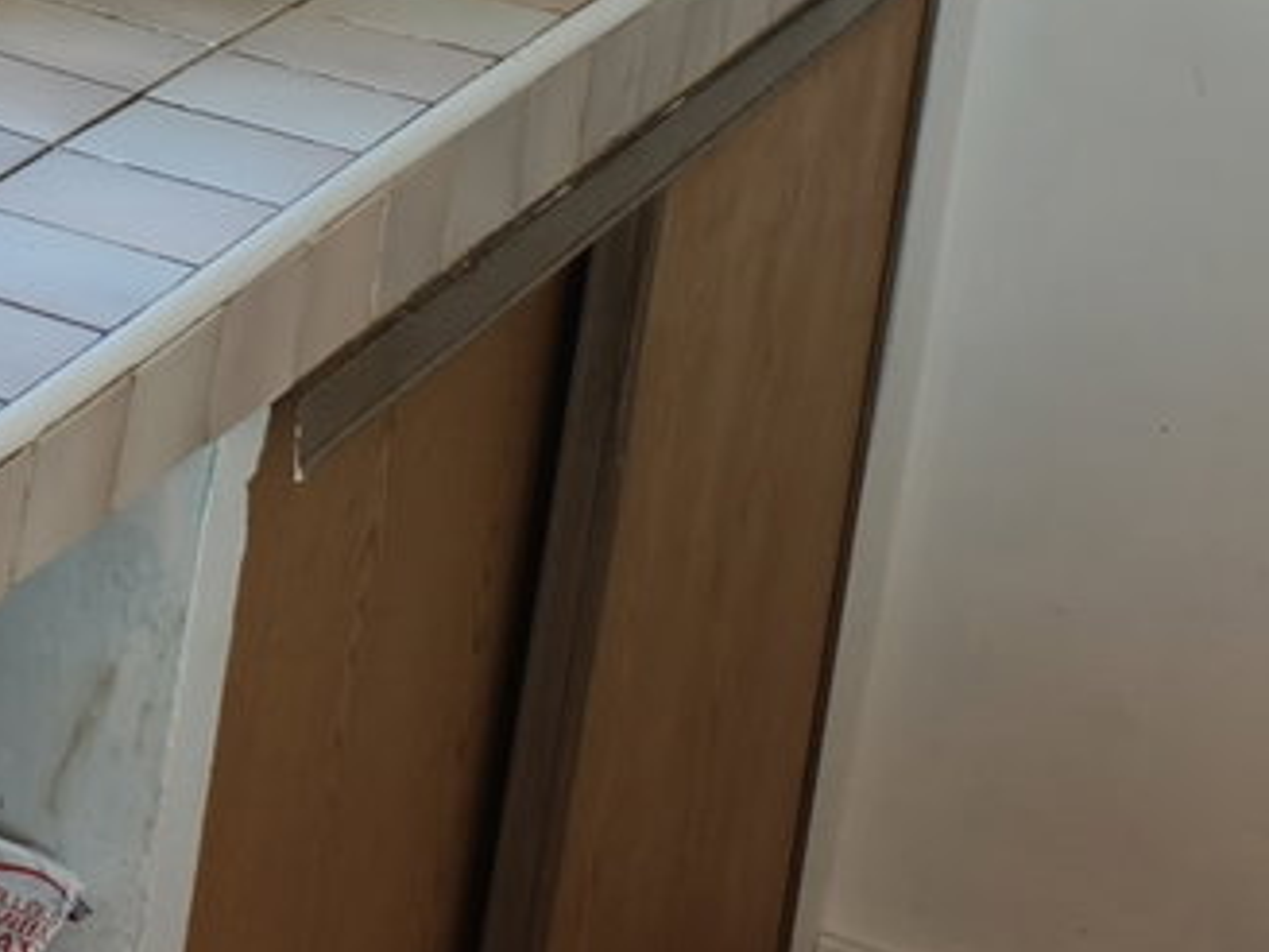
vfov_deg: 10.5
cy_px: -1111
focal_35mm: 127
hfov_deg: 12.7
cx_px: -1575
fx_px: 4656
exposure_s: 1/99.8
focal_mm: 4.94
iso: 100
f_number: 1.5
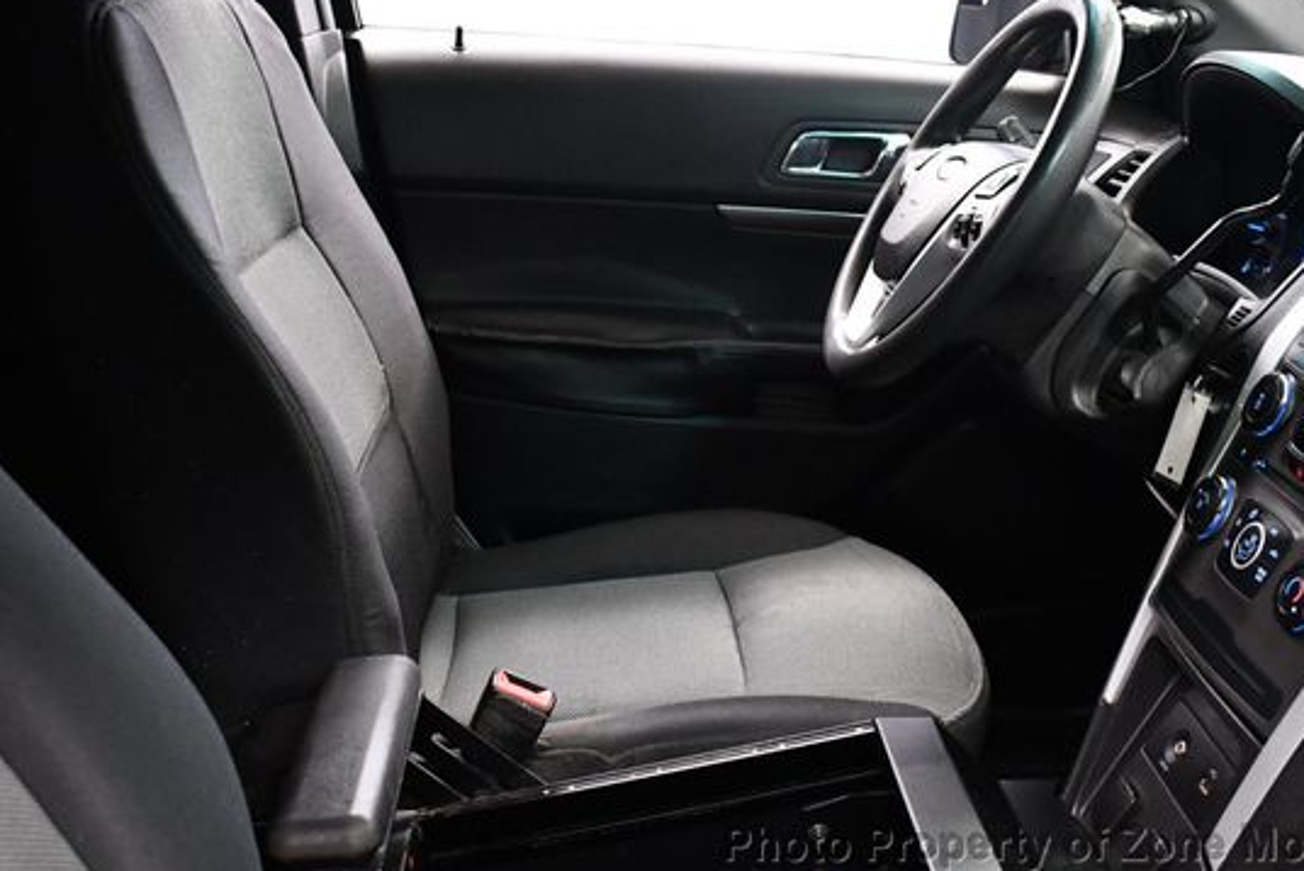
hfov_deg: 45.4
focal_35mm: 43
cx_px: 693
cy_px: 370
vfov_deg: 31.2
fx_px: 1558
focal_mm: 18
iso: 3200
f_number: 3.5
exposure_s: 1/60
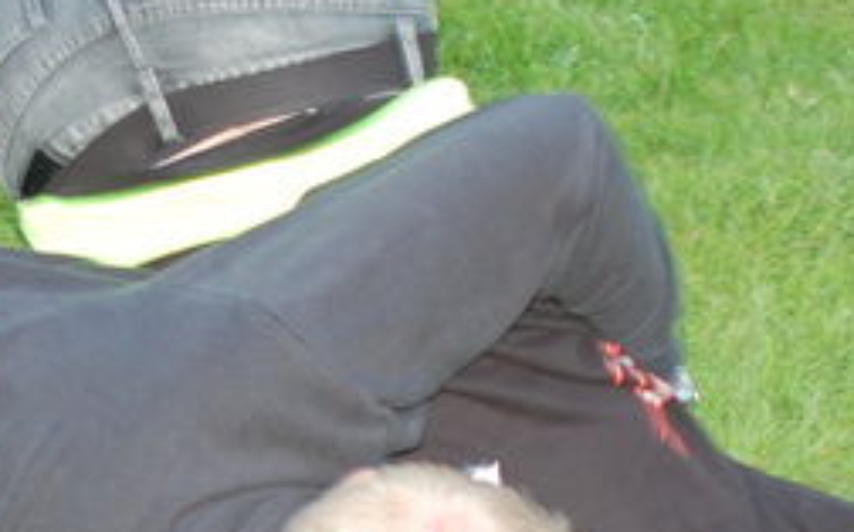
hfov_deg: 12.3
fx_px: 3944
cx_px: 59
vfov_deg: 7.7
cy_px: 398
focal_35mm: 170
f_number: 2.8
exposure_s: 1/60
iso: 400
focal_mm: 35
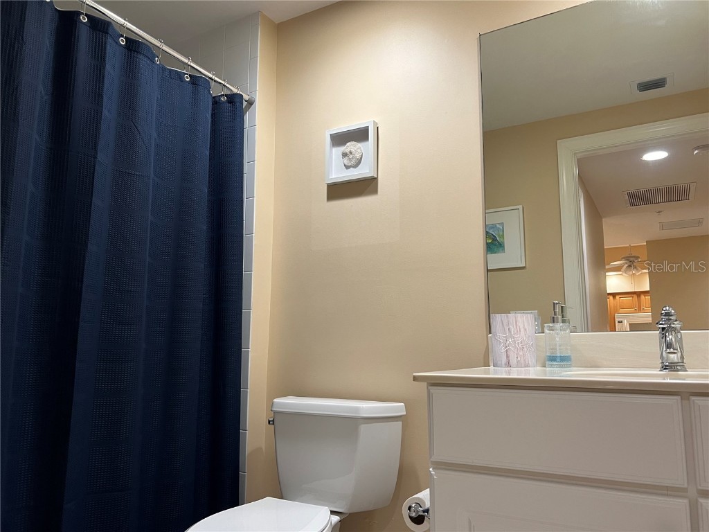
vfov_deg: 53.1
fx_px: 533
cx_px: 354
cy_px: 266
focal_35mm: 26
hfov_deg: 67.3
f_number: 1.5
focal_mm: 5.7
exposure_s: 1/60
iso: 100
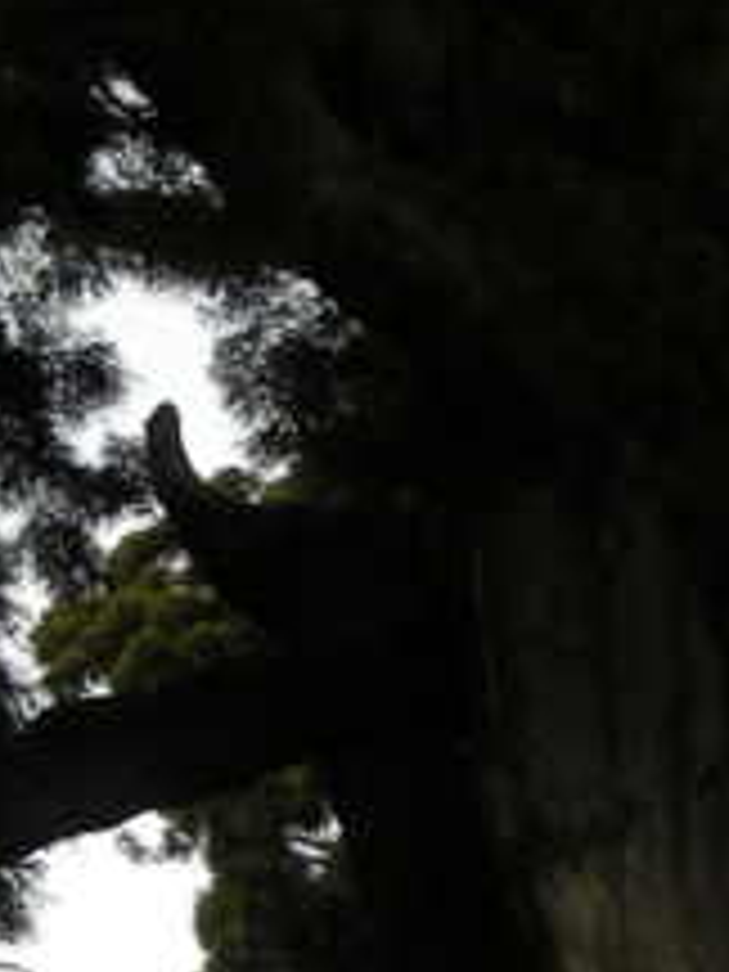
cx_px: 554
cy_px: 837
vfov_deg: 11.8
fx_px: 4661
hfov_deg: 8.9
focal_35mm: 166
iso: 50
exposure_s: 1/470
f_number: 2.8
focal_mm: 5.7
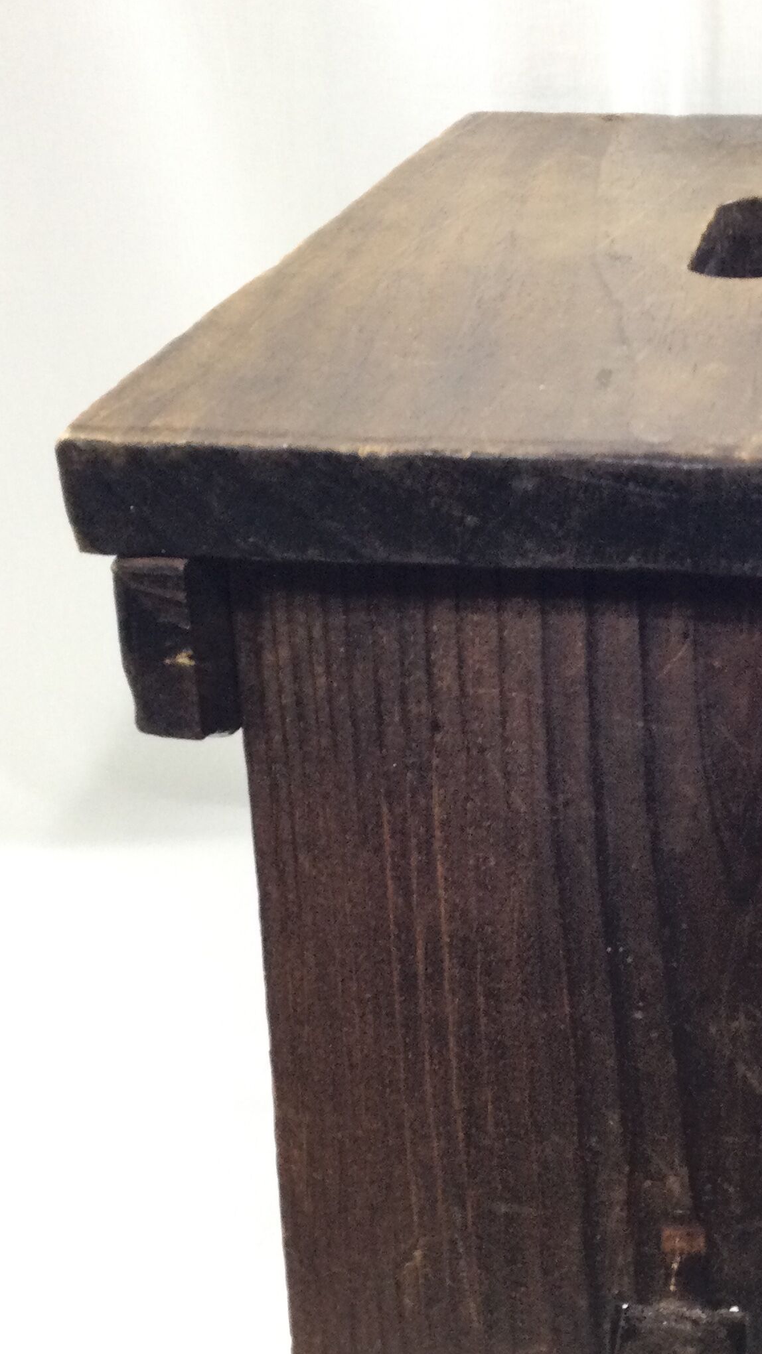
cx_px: 685
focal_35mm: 54
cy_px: 919
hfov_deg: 21.7
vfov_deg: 38.0
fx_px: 1940
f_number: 2.4
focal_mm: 3.3
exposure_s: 1/33
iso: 40
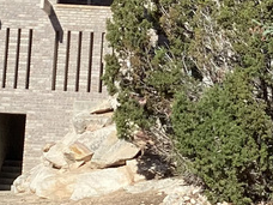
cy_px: -32
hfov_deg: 14.2
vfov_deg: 10.5
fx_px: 1096
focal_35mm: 139
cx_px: 175
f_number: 2.4
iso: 25
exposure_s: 1/1508
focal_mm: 3.3
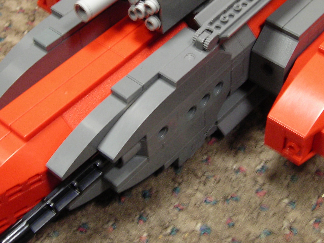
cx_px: 160
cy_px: 67
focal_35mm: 70
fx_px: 655
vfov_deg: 20.9
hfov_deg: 27.8
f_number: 3.2
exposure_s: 1/4
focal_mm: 6.3
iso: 118
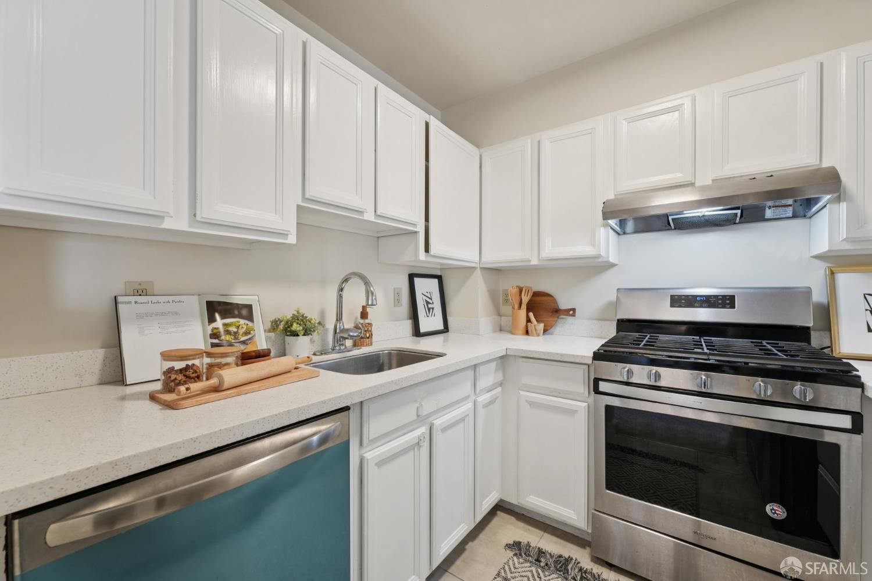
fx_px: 339
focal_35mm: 14
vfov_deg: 81.2
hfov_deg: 104.3
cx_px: 436
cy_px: 290
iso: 640
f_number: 8
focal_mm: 14
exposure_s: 1/30
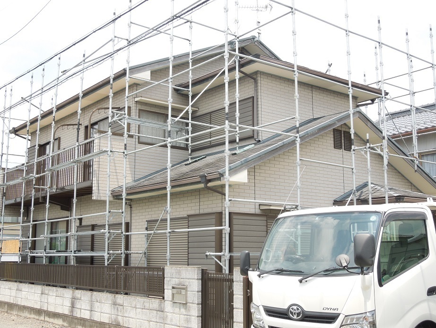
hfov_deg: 43.8
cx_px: 218
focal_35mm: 43
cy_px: 164
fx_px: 542
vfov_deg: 33.6
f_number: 3.9
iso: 100
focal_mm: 7.8
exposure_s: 1/320
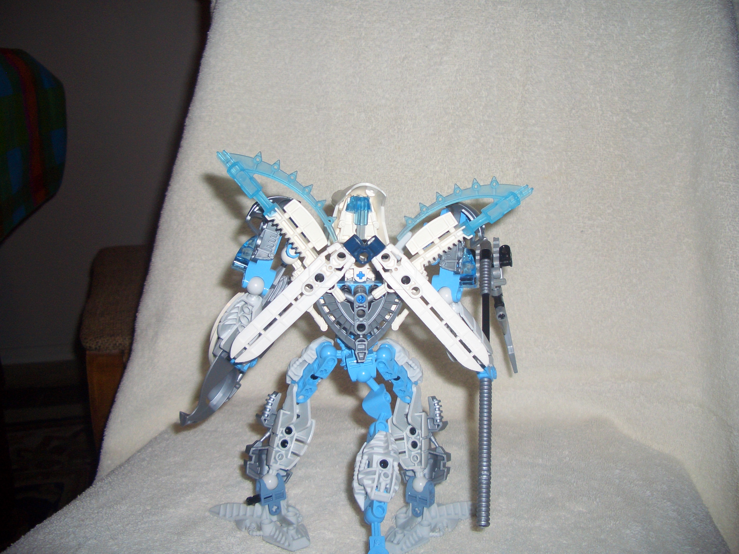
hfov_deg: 52.6
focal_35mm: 35
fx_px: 747
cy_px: 277
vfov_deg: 40.7
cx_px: 370
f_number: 2.6
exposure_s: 1/60
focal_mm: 5.8
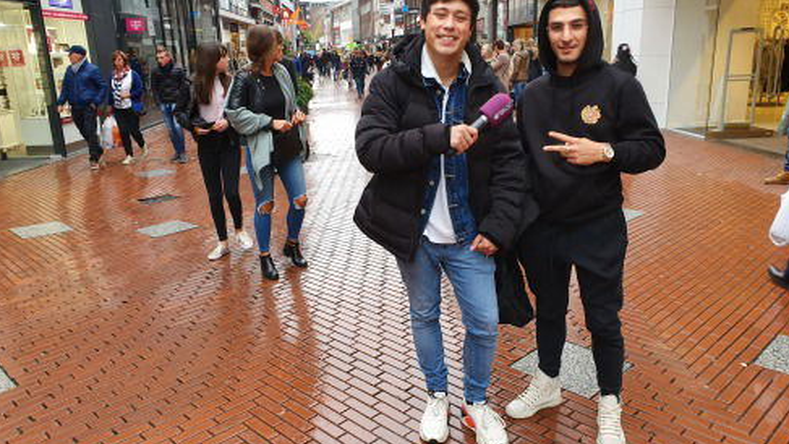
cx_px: 399
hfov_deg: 66.1
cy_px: 211
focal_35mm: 29
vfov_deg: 40.2
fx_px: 607
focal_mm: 4.32
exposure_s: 1/100
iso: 80
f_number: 2.4
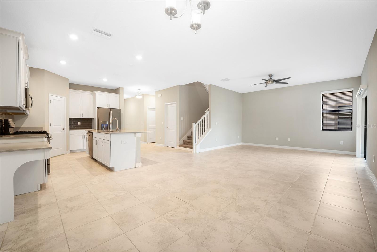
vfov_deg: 81.2
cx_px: 188
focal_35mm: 14
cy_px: 126
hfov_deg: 104.2
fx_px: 147
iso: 100
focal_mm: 14
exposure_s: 1/2
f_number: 8
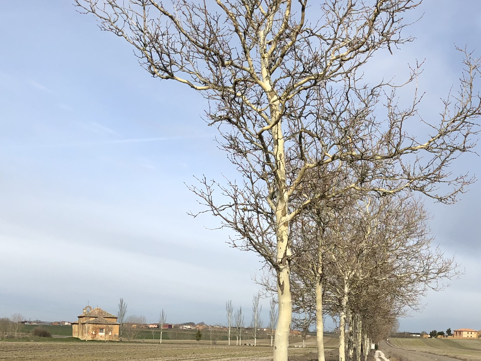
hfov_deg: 33.4
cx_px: 383
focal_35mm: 56
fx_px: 778
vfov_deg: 25.1
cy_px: 347
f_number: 1.8
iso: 20
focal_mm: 4
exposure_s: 1/1715
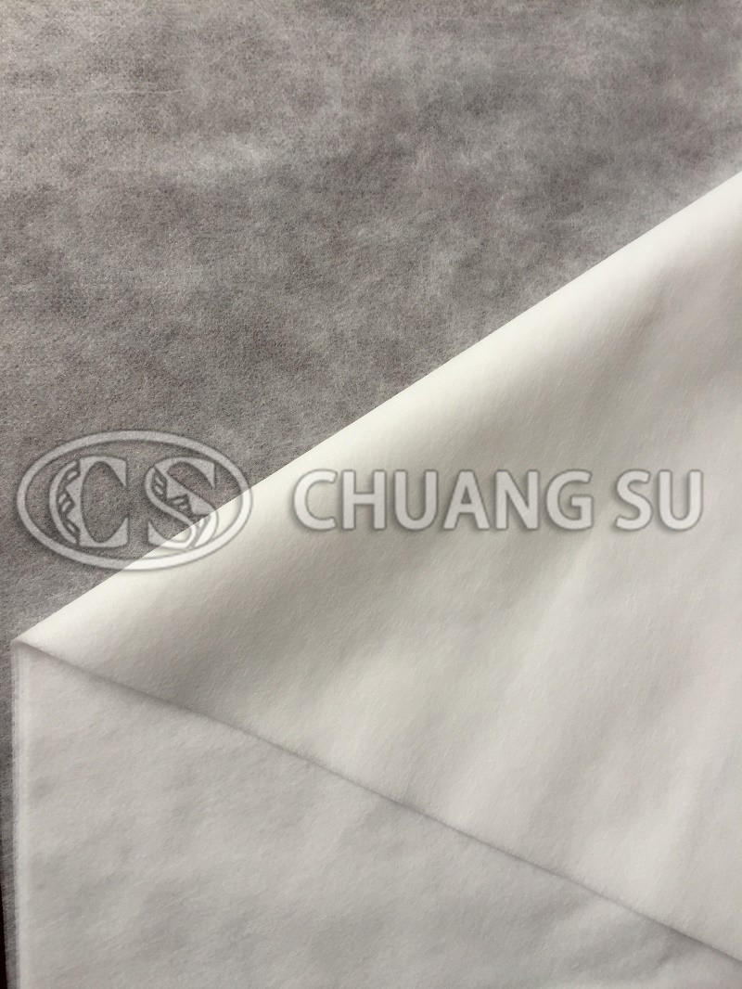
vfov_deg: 61.6
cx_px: 371
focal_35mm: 29
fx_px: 828
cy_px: 494
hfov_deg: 48.2
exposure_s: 1/50
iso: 32
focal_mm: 4.15
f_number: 2.2
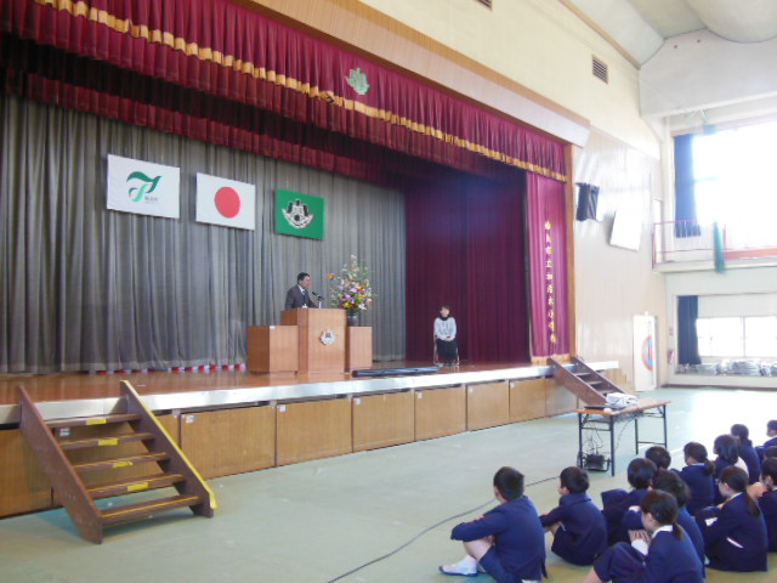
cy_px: 292
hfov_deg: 54.0
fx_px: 763
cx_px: 388
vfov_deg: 41.8
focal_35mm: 34
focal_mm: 6
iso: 320
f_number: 3.9
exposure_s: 1/30
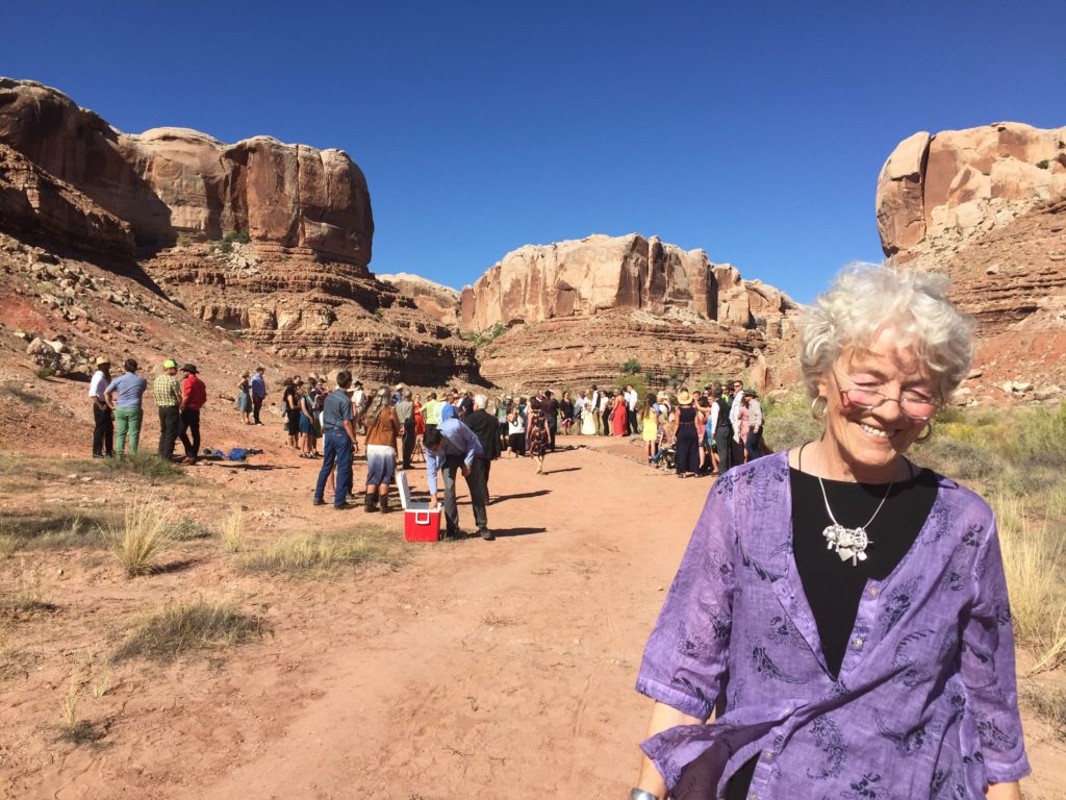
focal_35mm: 29
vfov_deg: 48.2
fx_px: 893
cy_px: 400
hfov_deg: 61.7
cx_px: 533
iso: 32
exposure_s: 1/2326
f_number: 2.2
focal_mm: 4.15
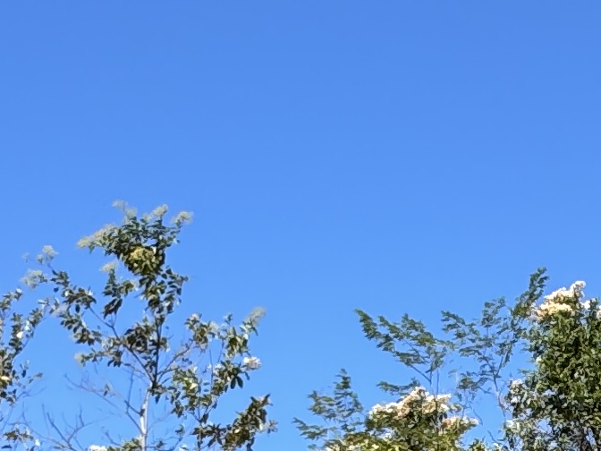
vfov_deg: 17.2
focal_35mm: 84
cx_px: 546
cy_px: 447
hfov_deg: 22.7
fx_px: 1458
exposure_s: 1/1299
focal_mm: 2.22
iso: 50
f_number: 2.2
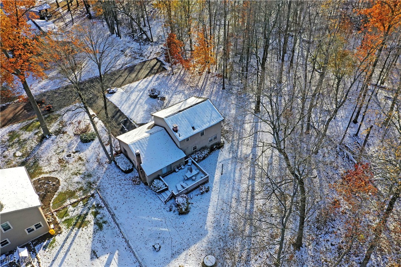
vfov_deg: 46.4
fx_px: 312
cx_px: 200
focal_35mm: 28
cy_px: 134
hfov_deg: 65.5
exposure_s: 1/320
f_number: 5
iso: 100
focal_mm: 10.26
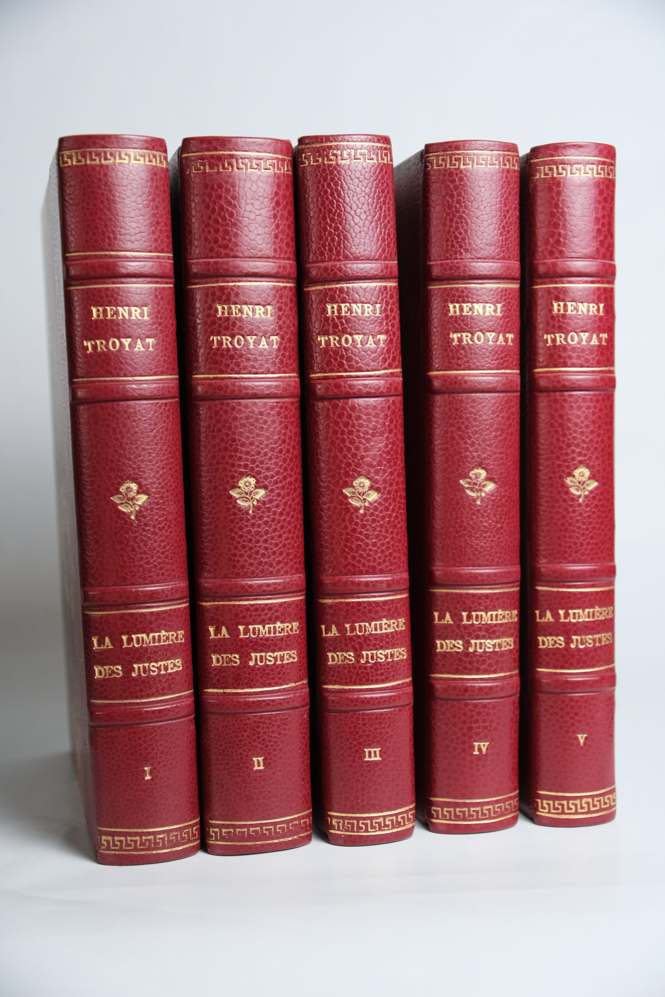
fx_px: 1330
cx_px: 332
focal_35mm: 48
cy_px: 498
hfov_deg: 28.1
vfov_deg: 41.1
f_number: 4
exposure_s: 1/100
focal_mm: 32.1
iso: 500
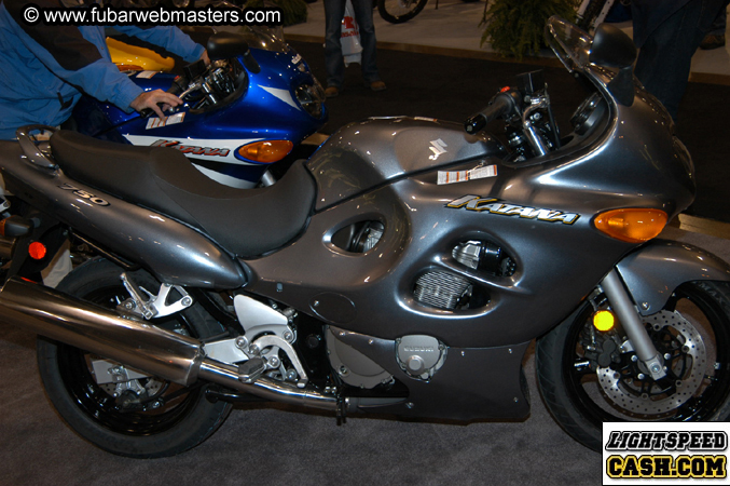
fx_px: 851
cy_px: 243
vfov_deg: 31.8
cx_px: 365
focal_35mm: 42
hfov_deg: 46.4
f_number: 5
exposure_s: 1/60
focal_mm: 28
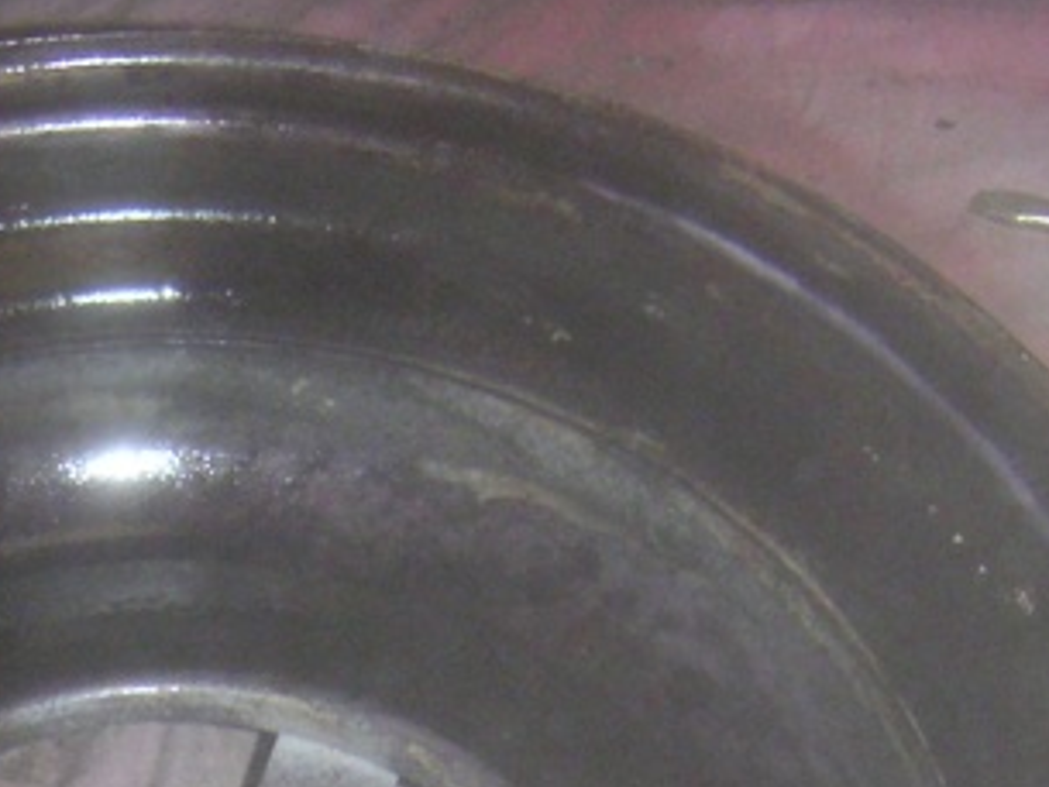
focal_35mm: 288
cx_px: 155
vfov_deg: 5.1
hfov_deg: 6.9
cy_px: 1004
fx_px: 8731
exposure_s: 1/90
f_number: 3.7
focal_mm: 14.4
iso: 200
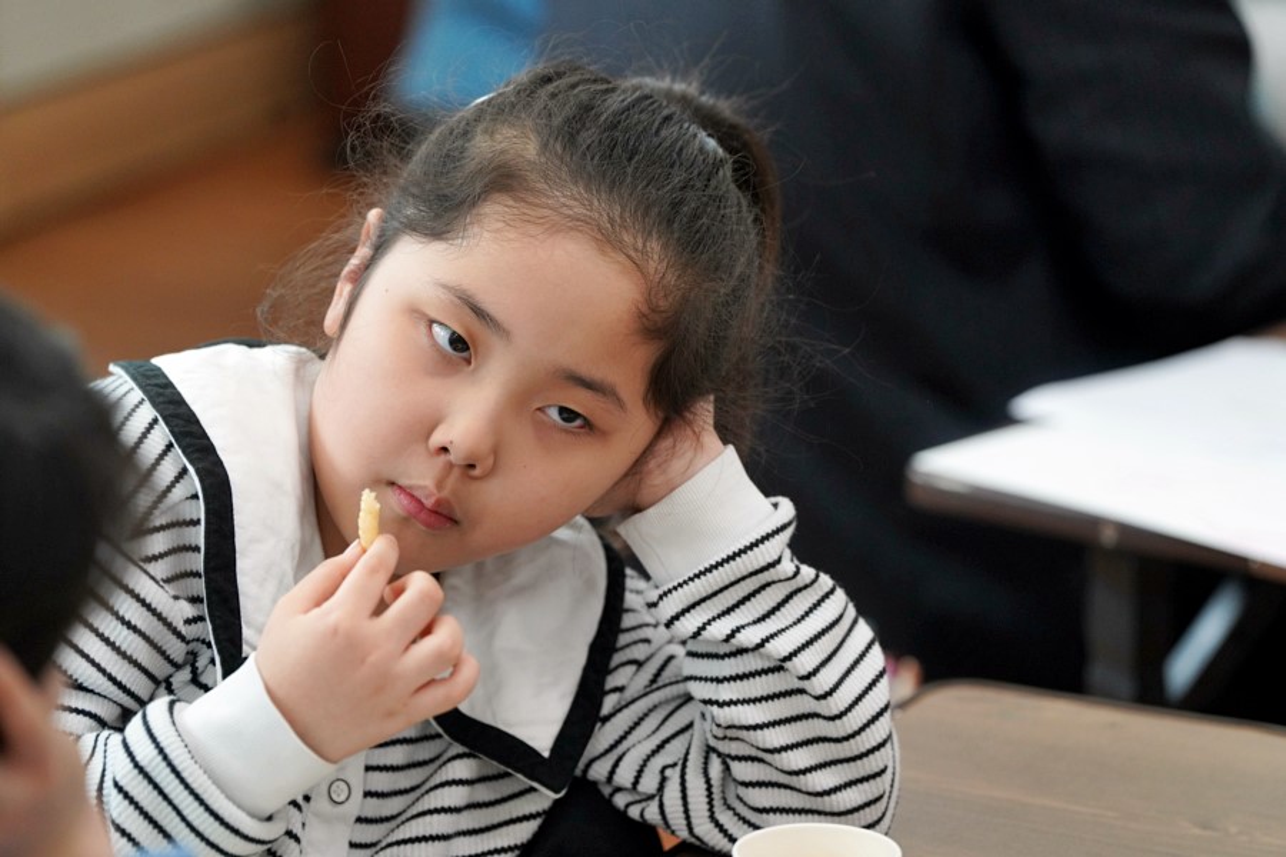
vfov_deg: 6.9
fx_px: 7144
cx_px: 643
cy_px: 428
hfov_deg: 10.3
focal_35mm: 200
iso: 2000
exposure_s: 1/250
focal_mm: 200
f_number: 4
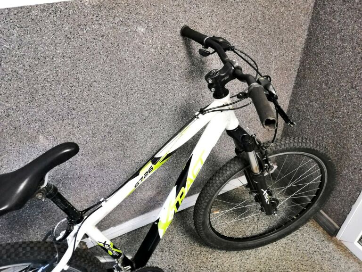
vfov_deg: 51.4
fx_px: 283
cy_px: 136
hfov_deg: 65.3
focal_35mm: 27
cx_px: 181
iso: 320
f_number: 1.8
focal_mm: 3.95
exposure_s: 1/25
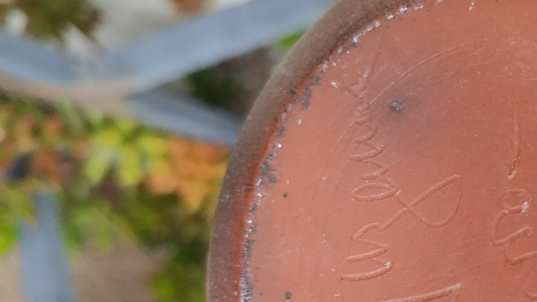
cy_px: 272
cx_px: 540
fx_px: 812
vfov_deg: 20.6
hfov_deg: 33.4
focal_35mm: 57
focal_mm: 3.94
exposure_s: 1/33
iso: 250
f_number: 1.9
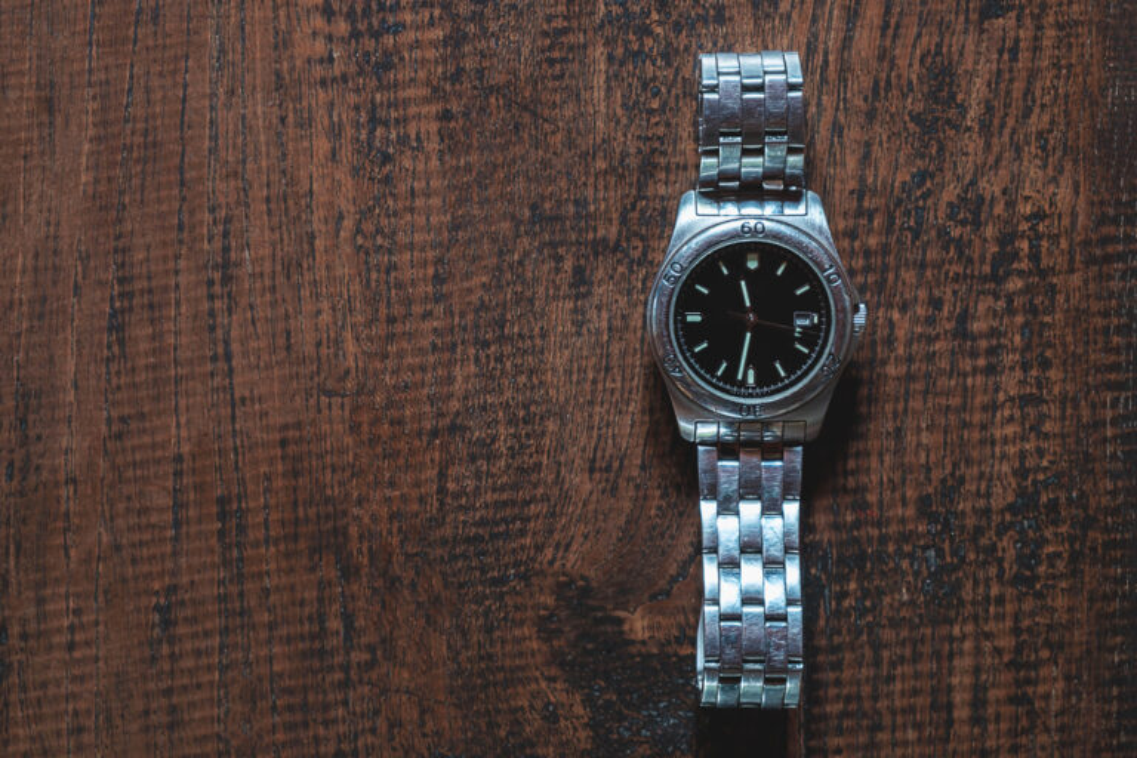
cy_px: 379
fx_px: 2116
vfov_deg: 20.3
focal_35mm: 67
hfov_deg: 30.1
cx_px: 568
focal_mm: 44.4
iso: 200
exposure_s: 1.2
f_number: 10
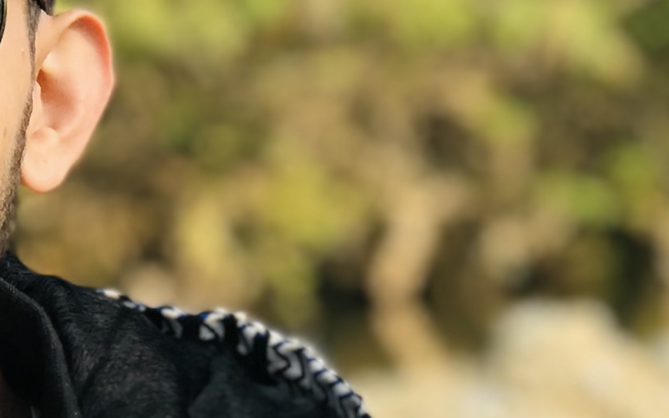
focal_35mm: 256
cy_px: 556
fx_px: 4667
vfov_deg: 5.1
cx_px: 252
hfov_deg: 8.2
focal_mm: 6.6
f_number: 2.8
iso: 20
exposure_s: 1/237
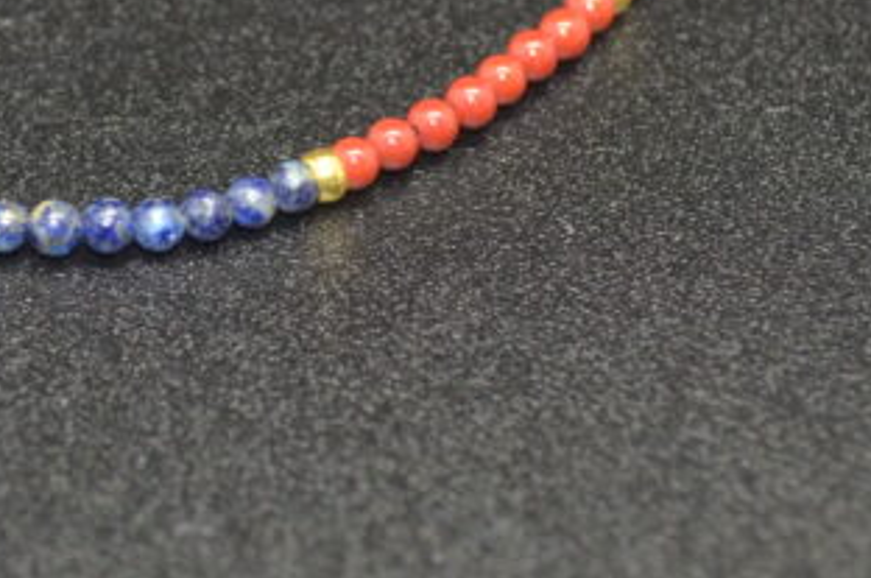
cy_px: 165
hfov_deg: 10.9
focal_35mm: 187
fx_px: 4517
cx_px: -39
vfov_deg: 7.3
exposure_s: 1/60
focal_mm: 38
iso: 800
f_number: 5
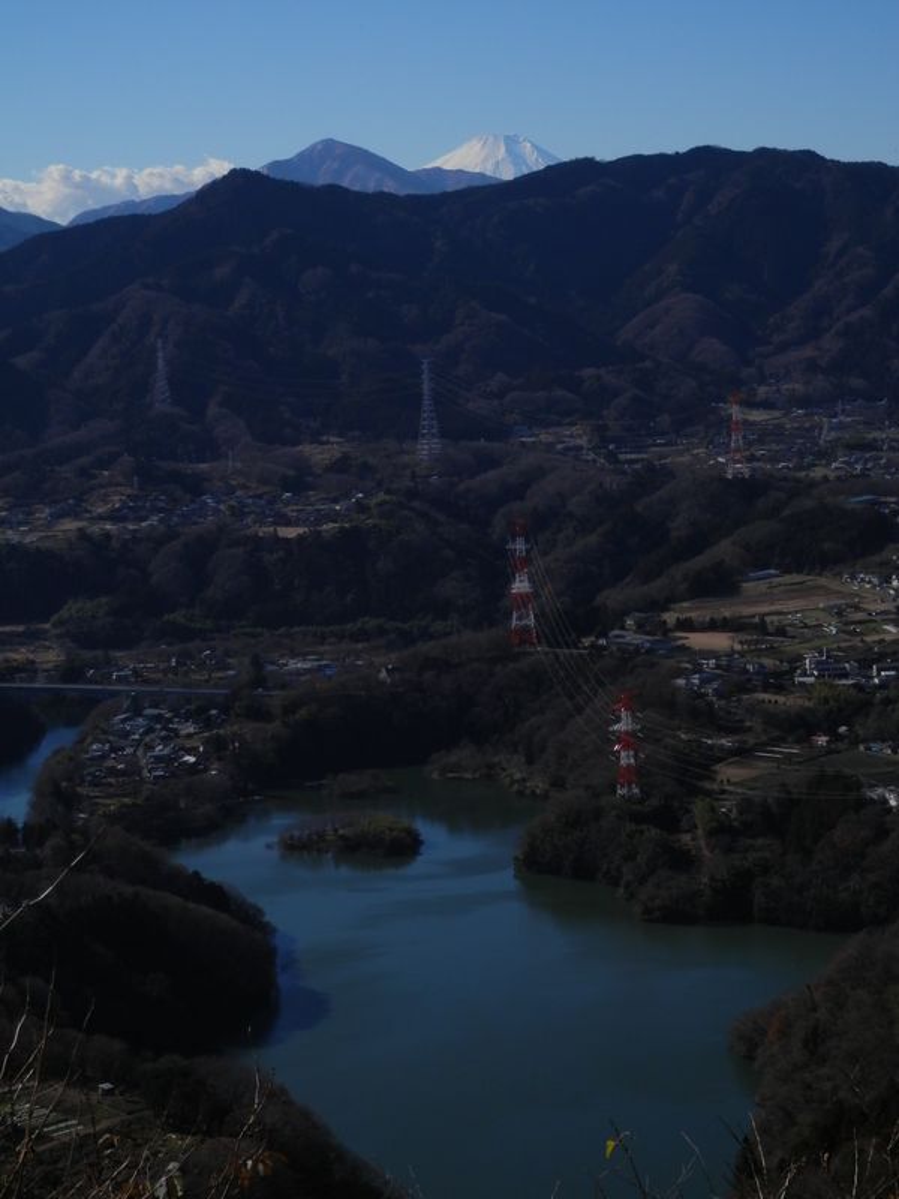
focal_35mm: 73
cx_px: 450
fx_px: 2528
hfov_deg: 20.2
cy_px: 600
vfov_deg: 26.7
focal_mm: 13.1
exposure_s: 1/160
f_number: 12.7
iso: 80
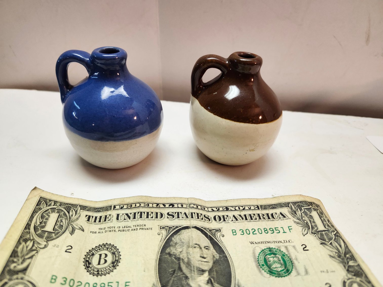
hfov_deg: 73.9
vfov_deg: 58.9
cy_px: 144
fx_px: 254
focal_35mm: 23
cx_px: 192
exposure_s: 1/120
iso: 250
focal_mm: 5.54
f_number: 1.8
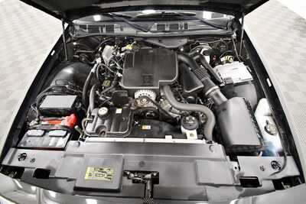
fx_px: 128
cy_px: 102
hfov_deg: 100.4
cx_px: 153
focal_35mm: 15
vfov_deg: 77.4
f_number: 4.5
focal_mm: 10
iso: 3200
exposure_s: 1/100
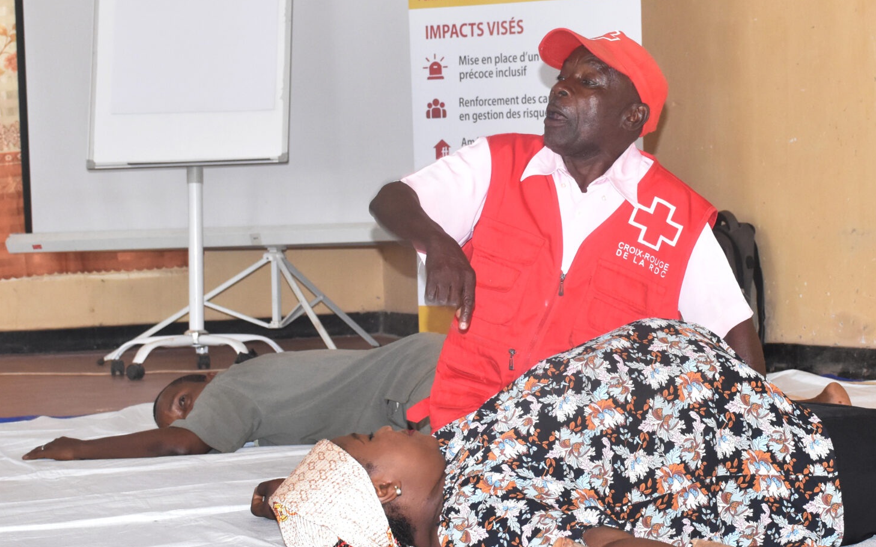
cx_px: 603
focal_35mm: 102
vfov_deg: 12.8
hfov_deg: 20.3
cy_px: 230
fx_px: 2435
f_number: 6.3
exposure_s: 1/80
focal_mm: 38
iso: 2000
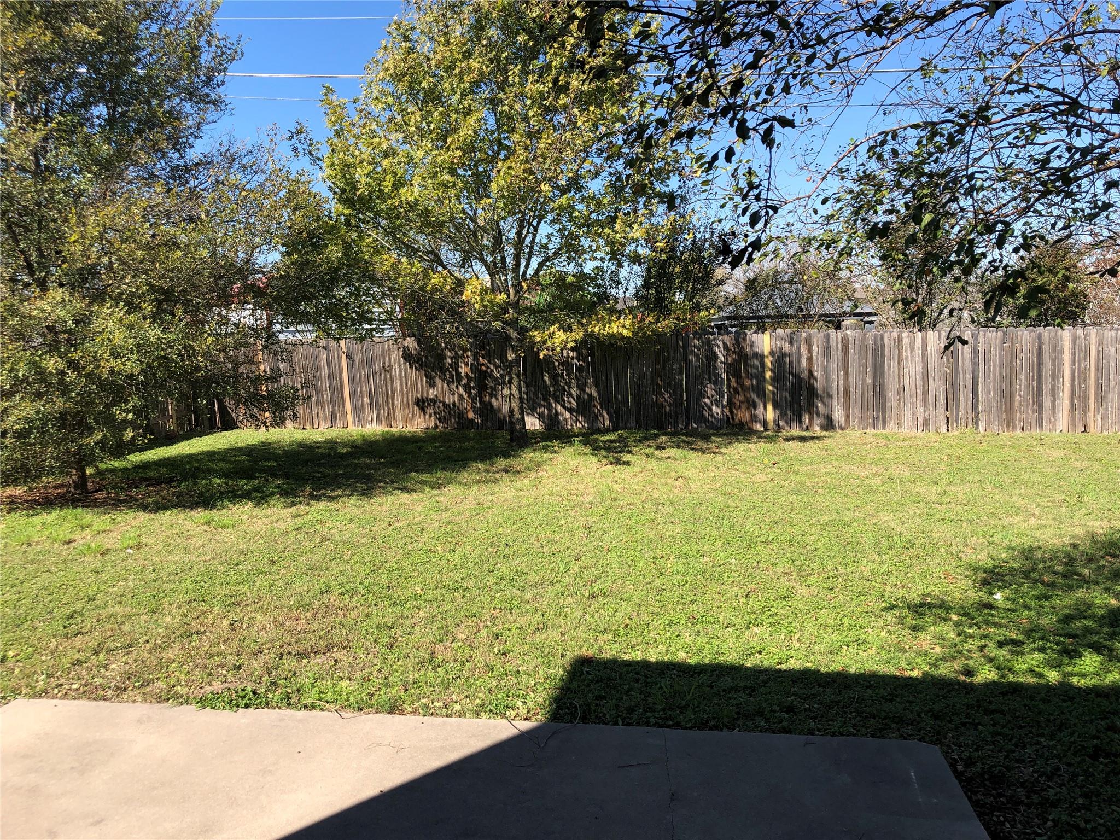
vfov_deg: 49.7
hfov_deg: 63.4
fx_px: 906
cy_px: 420
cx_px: 560
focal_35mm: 28
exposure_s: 1/1143
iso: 20
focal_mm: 3.99
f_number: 1.8
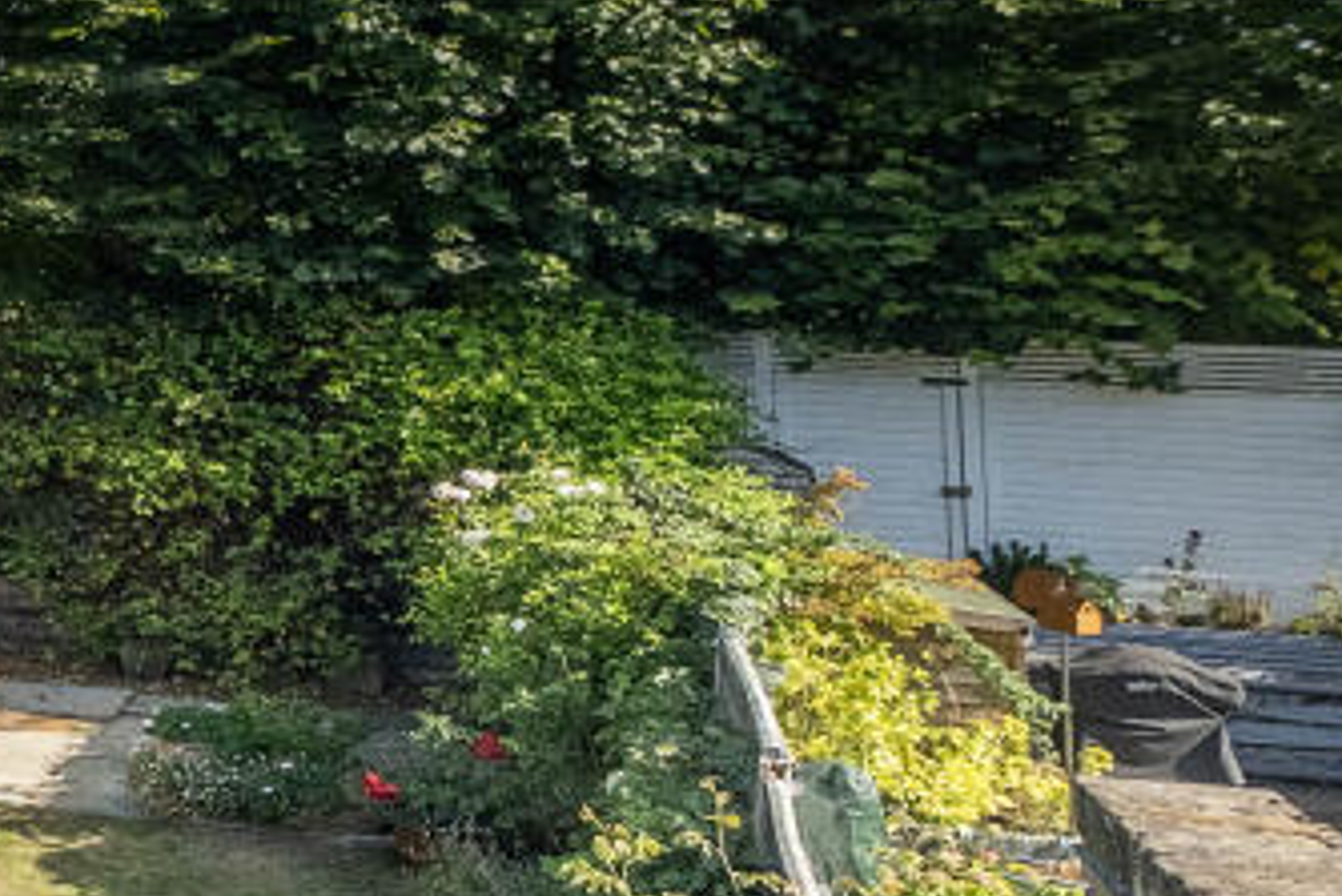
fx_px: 1715
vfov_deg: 26.2
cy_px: 1063
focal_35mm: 46
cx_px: -281
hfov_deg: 34.1
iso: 500
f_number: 7.1
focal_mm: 10
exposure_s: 1/950
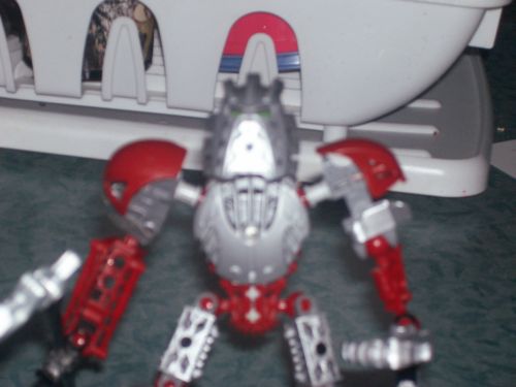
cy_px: 194
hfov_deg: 19.3
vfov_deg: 14.5
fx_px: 1520
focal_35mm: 102
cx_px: 258
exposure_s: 1/157
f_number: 4.6
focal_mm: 16.8
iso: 140
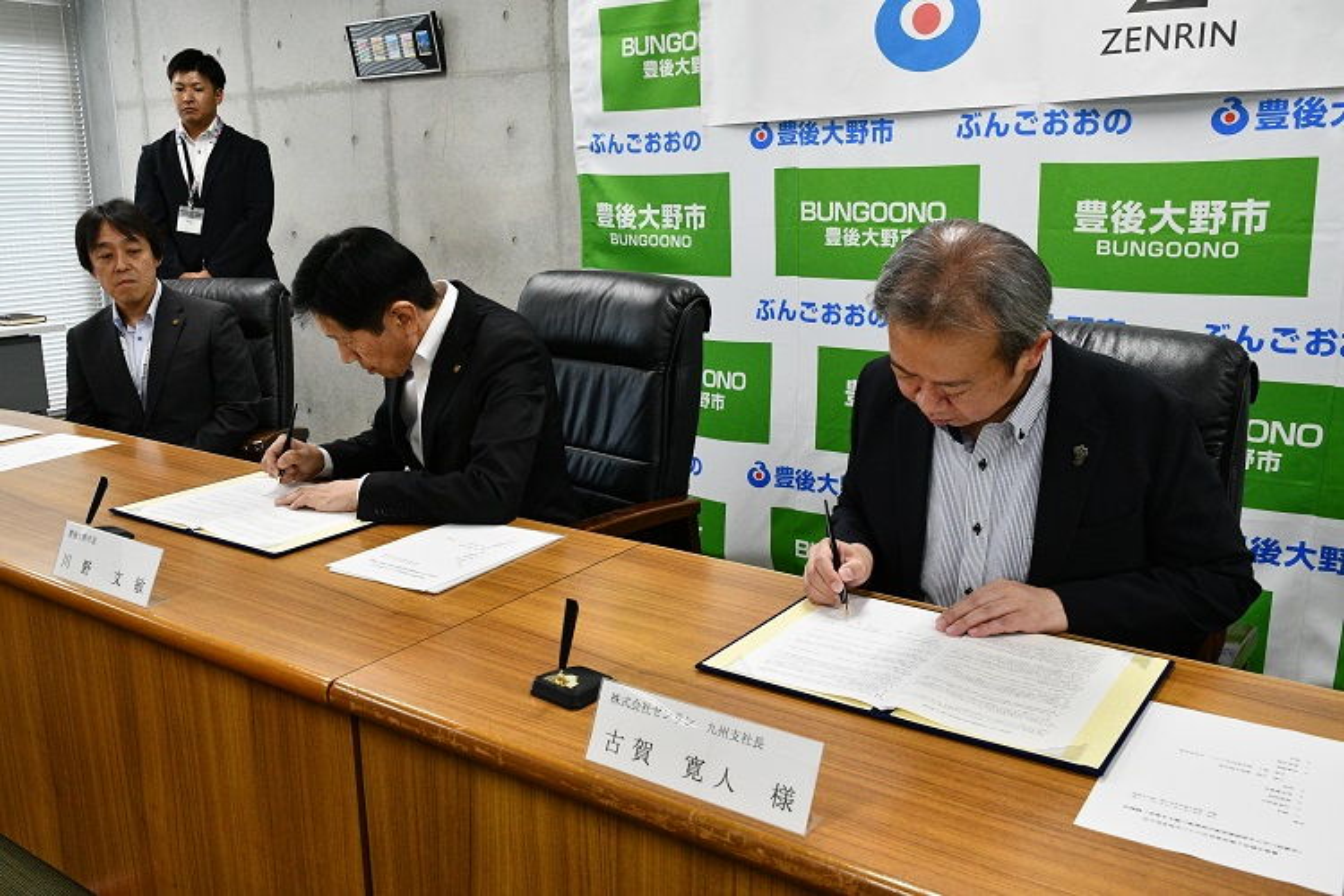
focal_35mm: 30
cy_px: 448
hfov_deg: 61.9
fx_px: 1120
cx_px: 672
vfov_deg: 43.6
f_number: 8
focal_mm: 20
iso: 2500
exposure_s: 1/125
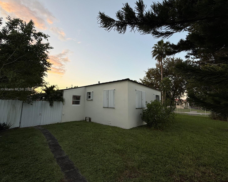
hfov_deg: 96.7
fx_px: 101
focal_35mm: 15
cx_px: 108
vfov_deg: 84.0
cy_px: 90
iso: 50
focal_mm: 2.22
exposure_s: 1/198
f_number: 2.2
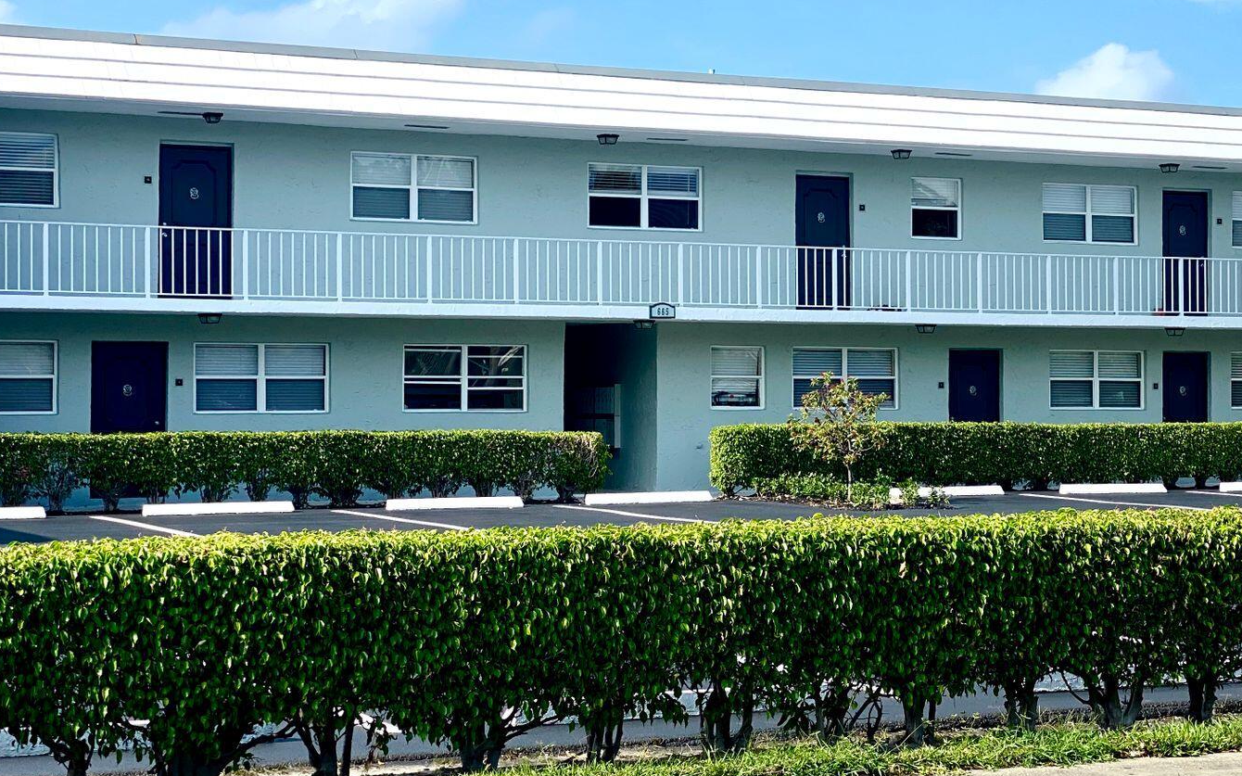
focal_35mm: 79
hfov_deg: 26.0
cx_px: 833
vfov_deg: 16.5
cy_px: 386
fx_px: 2674
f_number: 2
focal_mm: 6
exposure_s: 1/705
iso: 20
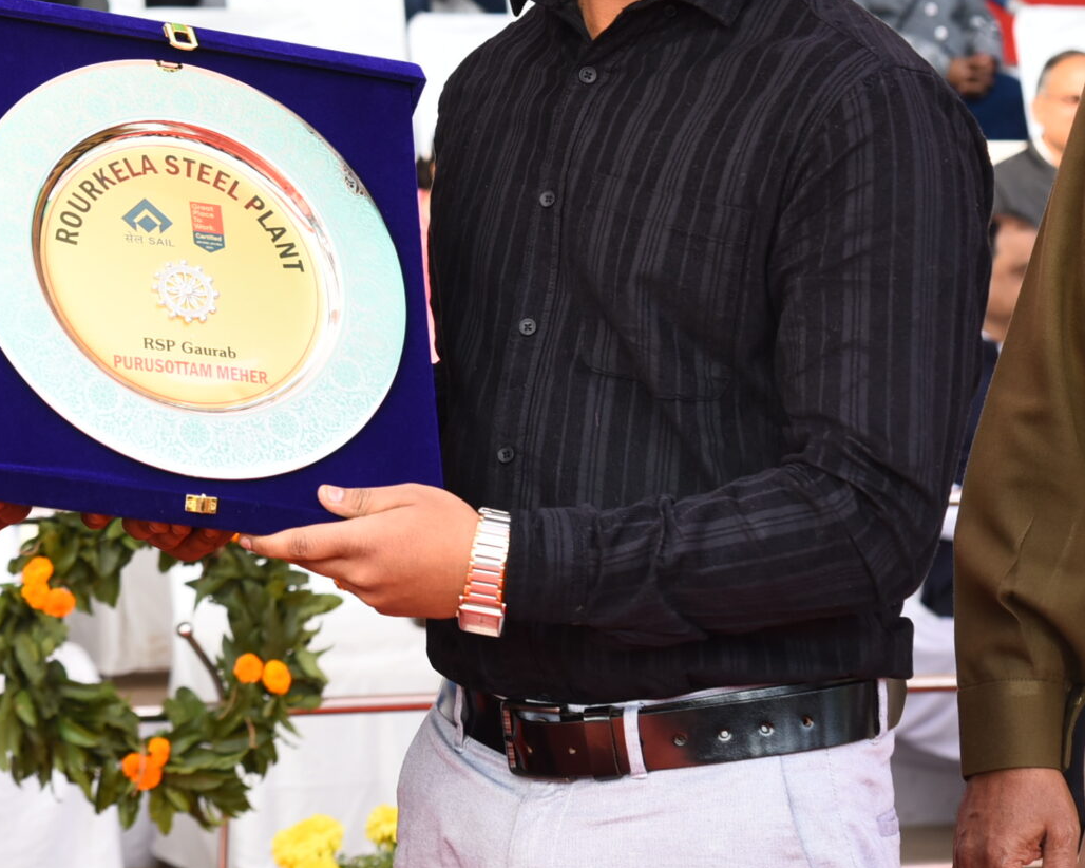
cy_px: 102
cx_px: -131
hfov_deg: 12.5
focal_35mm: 152
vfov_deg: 10.1
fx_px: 4880
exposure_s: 1/200
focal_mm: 65
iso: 400
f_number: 5.6
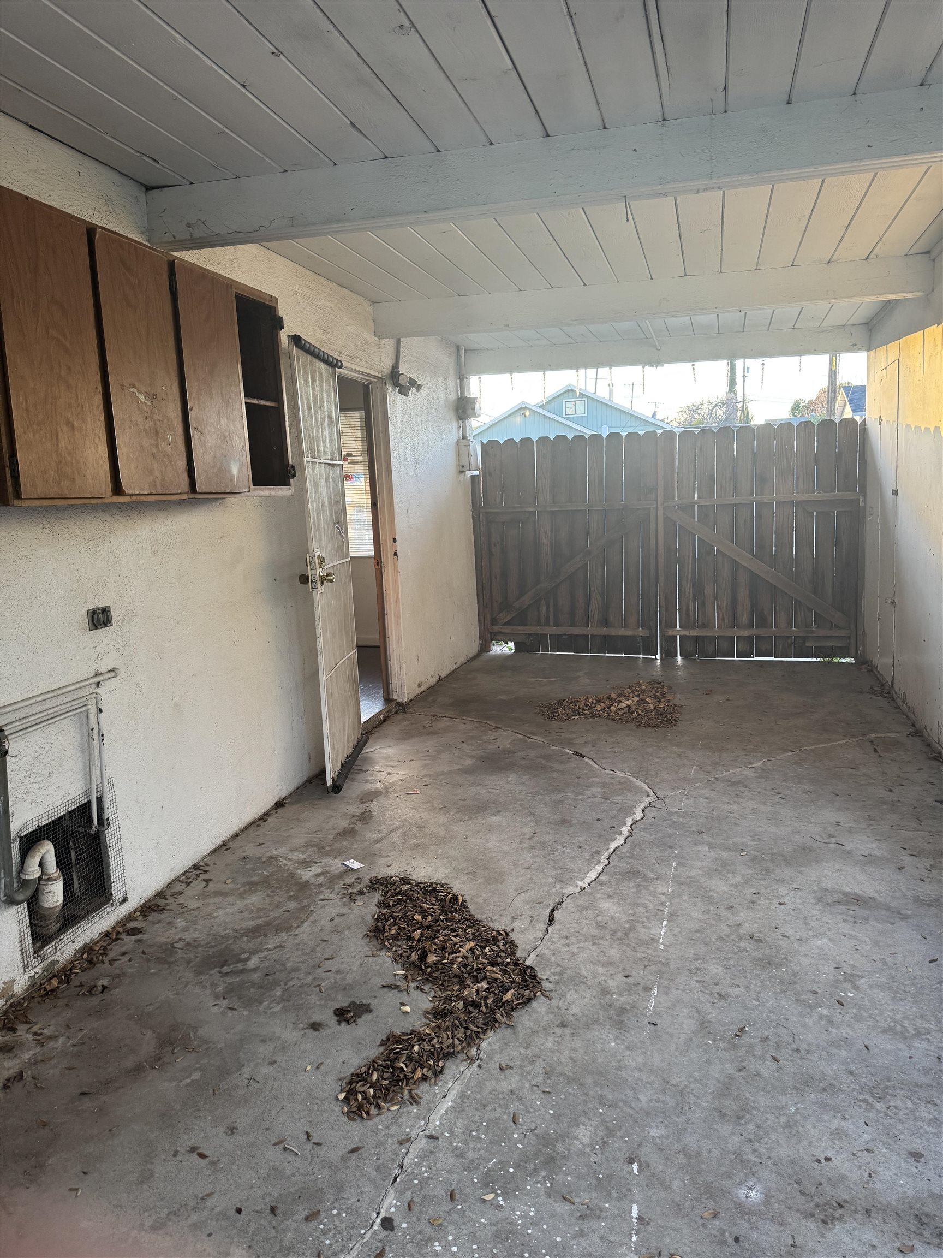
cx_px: 472
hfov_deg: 56.8
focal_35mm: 24
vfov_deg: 71.6
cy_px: 629
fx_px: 872
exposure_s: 1/102
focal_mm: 6.76
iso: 200
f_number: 1.78
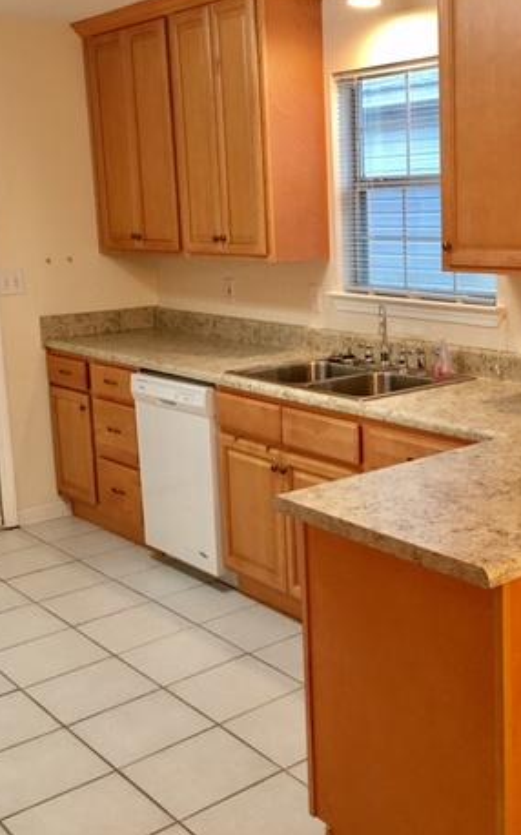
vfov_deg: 46.2
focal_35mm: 43
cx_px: 395
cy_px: 385
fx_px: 978
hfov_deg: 29.3
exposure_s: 1/15
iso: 50
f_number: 2.2
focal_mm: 4.15
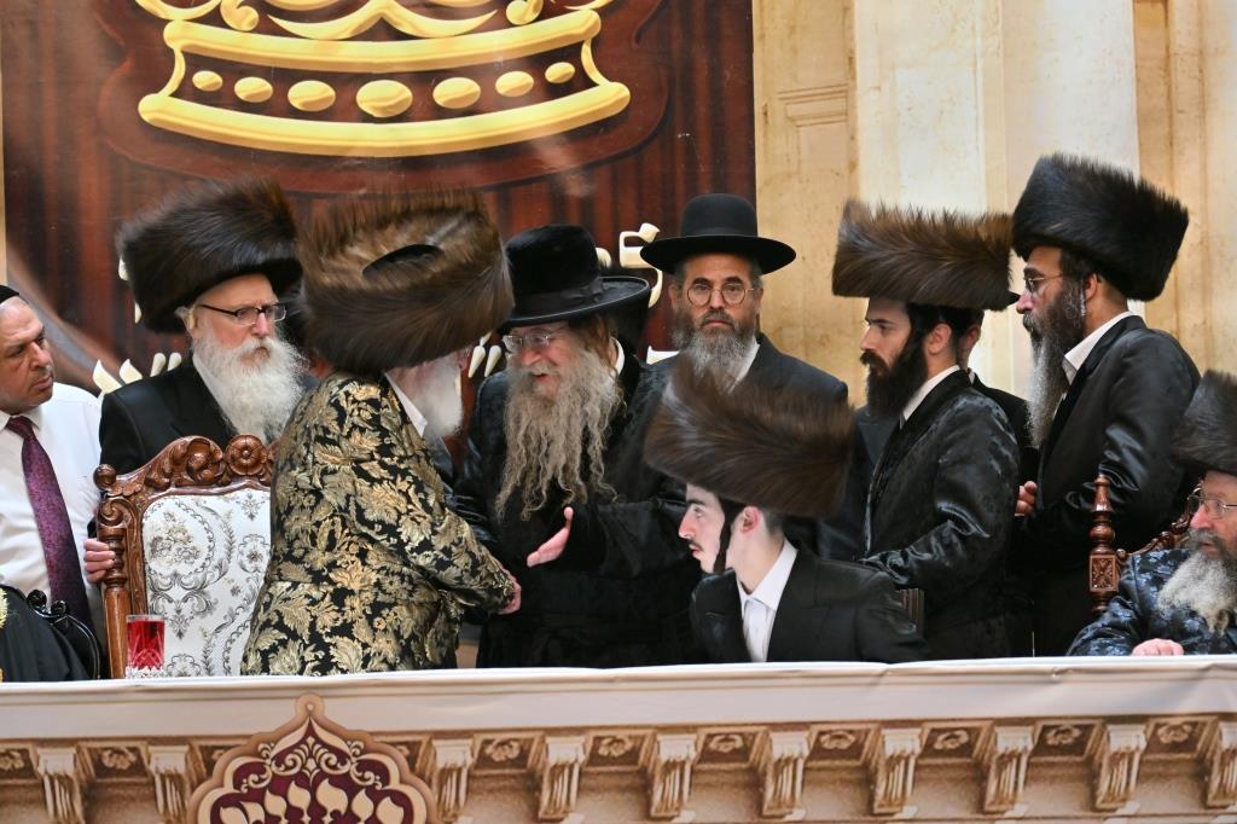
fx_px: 10304
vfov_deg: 4.6
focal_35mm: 300
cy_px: 412
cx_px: 618
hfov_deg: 6.9
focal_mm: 200
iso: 320
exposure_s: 1/250
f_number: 2.8
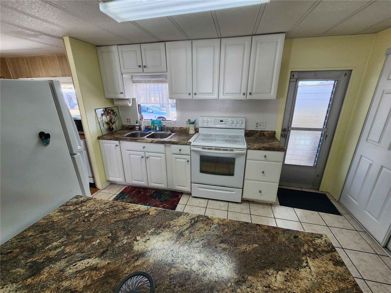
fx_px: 147
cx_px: 196
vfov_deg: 89.9
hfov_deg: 106.2
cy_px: 146
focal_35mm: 13
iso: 80
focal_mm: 2.2
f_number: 2.2
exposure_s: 1/120
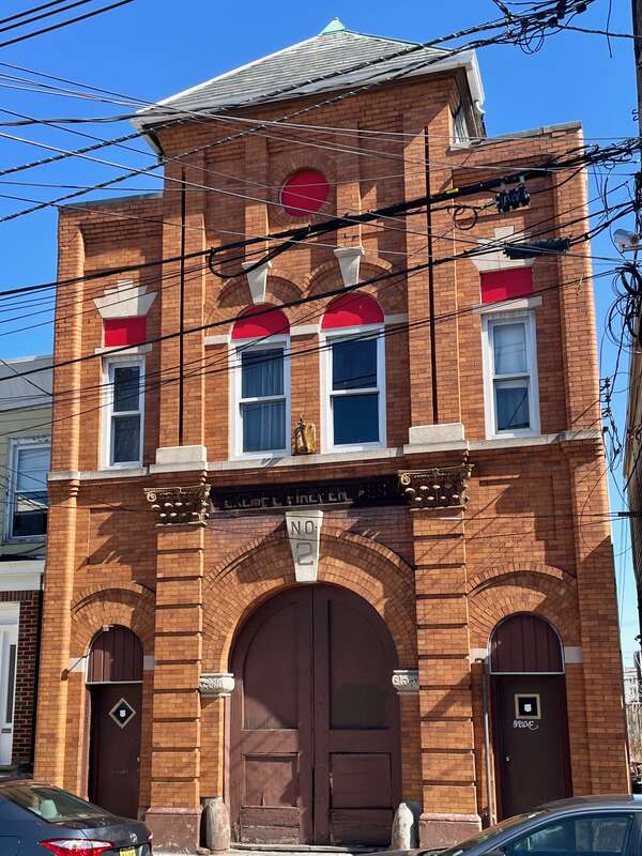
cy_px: 428
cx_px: 321
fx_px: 643
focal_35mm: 26
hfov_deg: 53.1
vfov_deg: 67.3
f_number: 1.6
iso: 32
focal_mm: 4.2
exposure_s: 1/1595
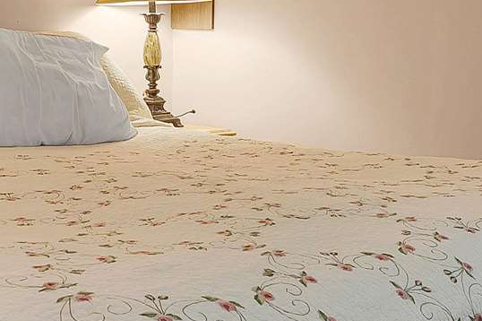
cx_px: 172
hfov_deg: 25.3
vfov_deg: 16.6
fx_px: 1070
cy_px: -17
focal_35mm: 80
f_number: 8
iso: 400
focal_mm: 14
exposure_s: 1/6
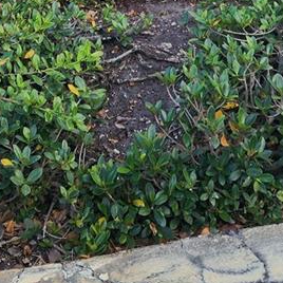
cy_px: -243
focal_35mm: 91
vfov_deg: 15.9
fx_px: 842
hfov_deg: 19.1
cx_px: 106
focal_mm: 6.4
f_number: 1.8
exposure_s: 1/485
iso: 12
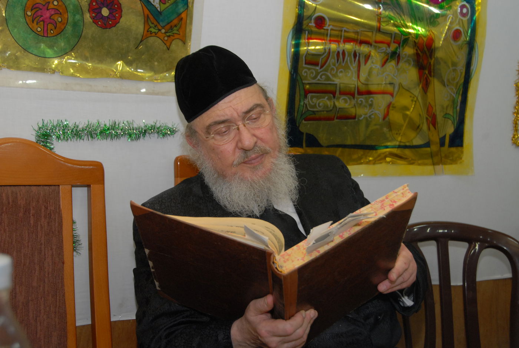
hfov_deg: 36.8
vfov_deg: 25.2
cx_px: 260
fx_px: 780
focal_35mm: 54
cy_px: 174
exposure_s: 1/60
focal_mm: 36
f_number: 5
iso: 400
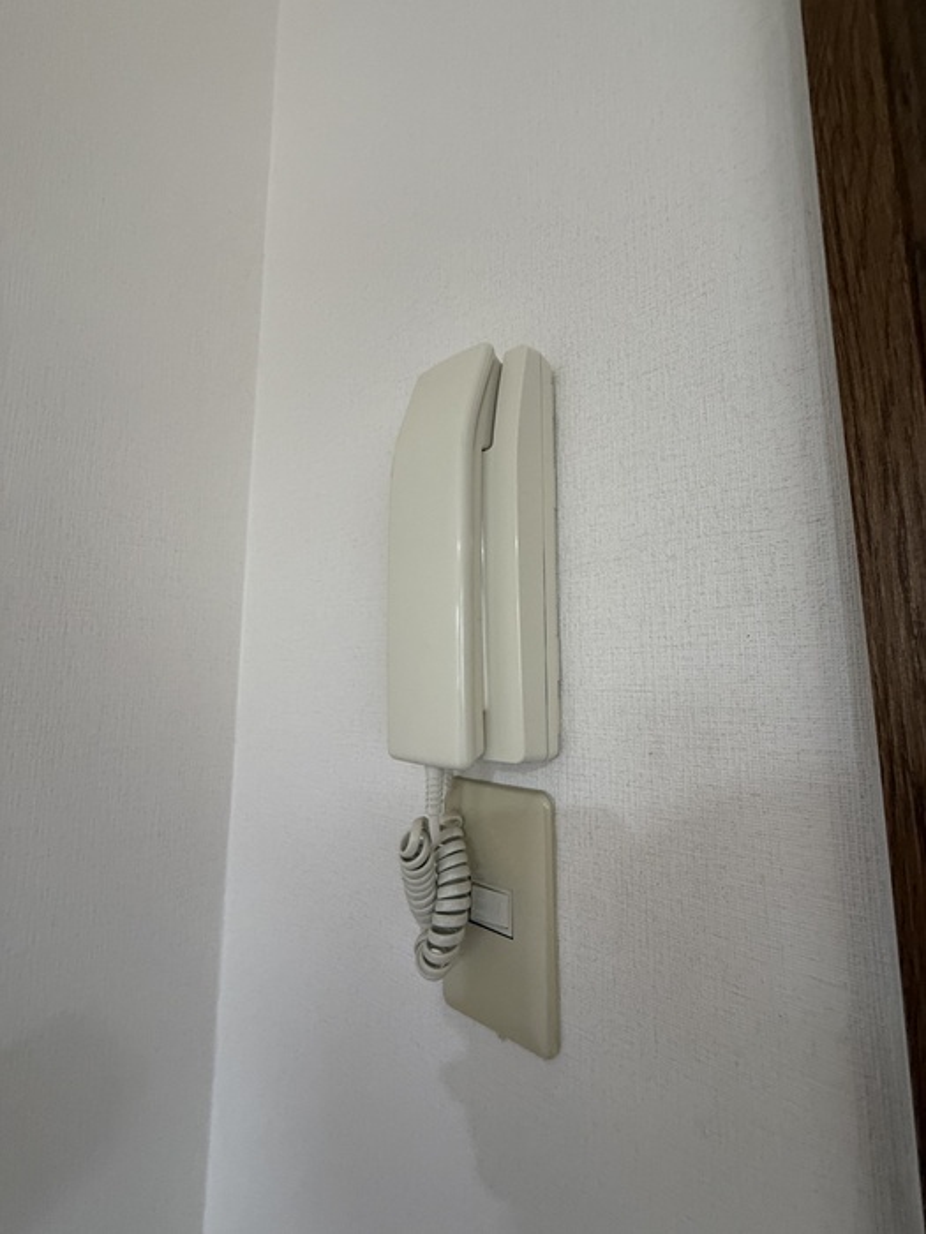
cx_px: 463
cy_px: 617
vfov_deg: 102.1
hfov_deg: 85.7
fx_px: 499
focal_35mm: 14
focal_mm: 2.22
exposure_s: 1/99
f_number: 2.2
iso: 320
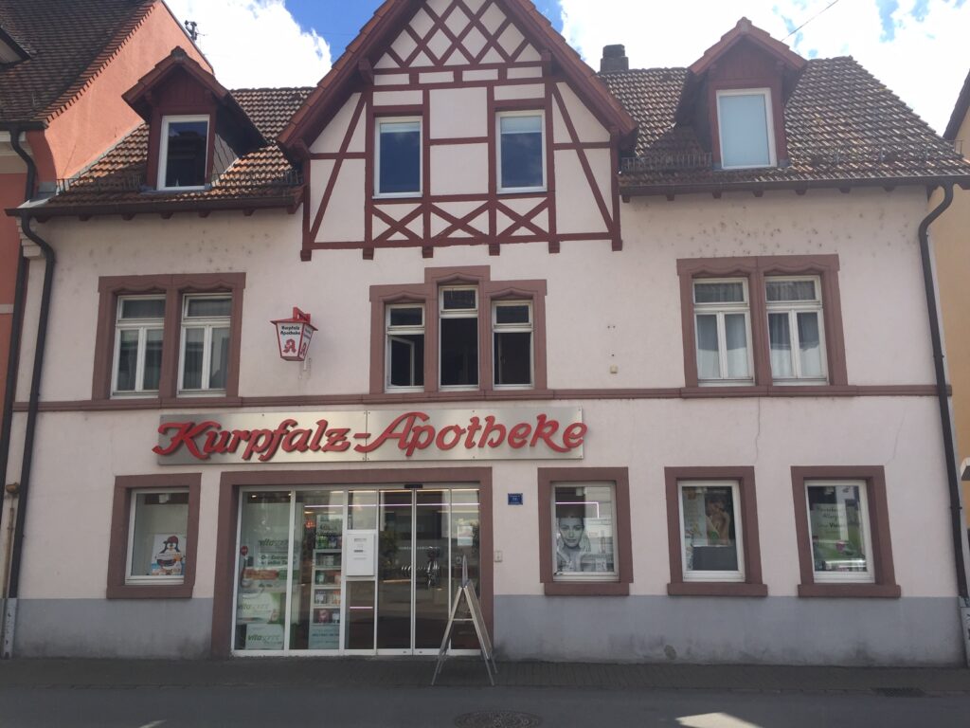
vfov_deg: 48.2
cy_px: 364
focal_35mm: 29
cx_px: 485
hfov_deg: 61.7
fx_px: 813
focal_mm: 4.15
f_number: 2.2
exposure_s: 1/1041
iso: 32
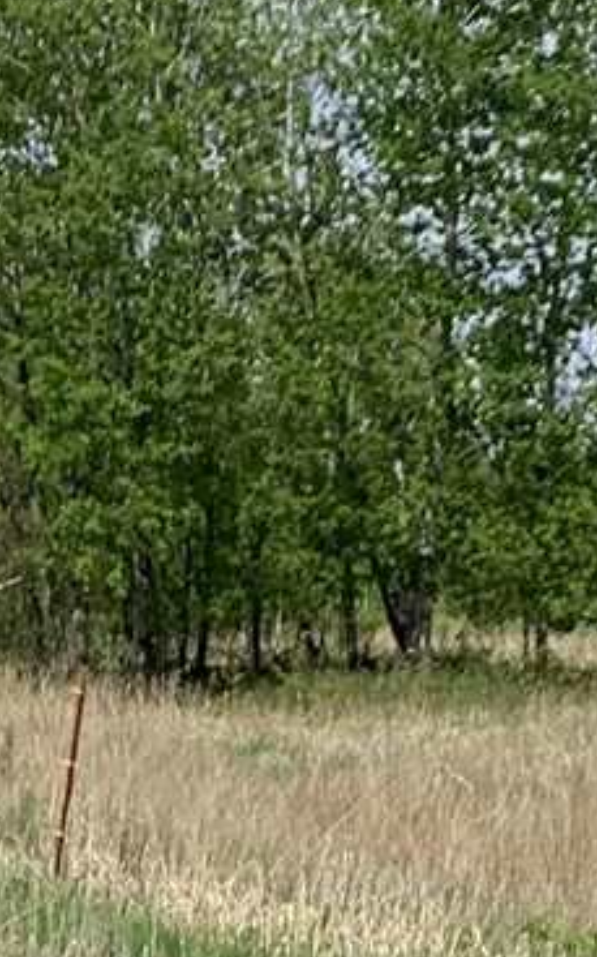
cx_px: 693
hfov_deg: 7.5
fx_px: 4509
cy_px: 1215
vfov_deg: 11.8
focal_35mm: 173
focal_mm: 4.25
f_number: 1.8
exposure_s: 1/3086
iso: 25
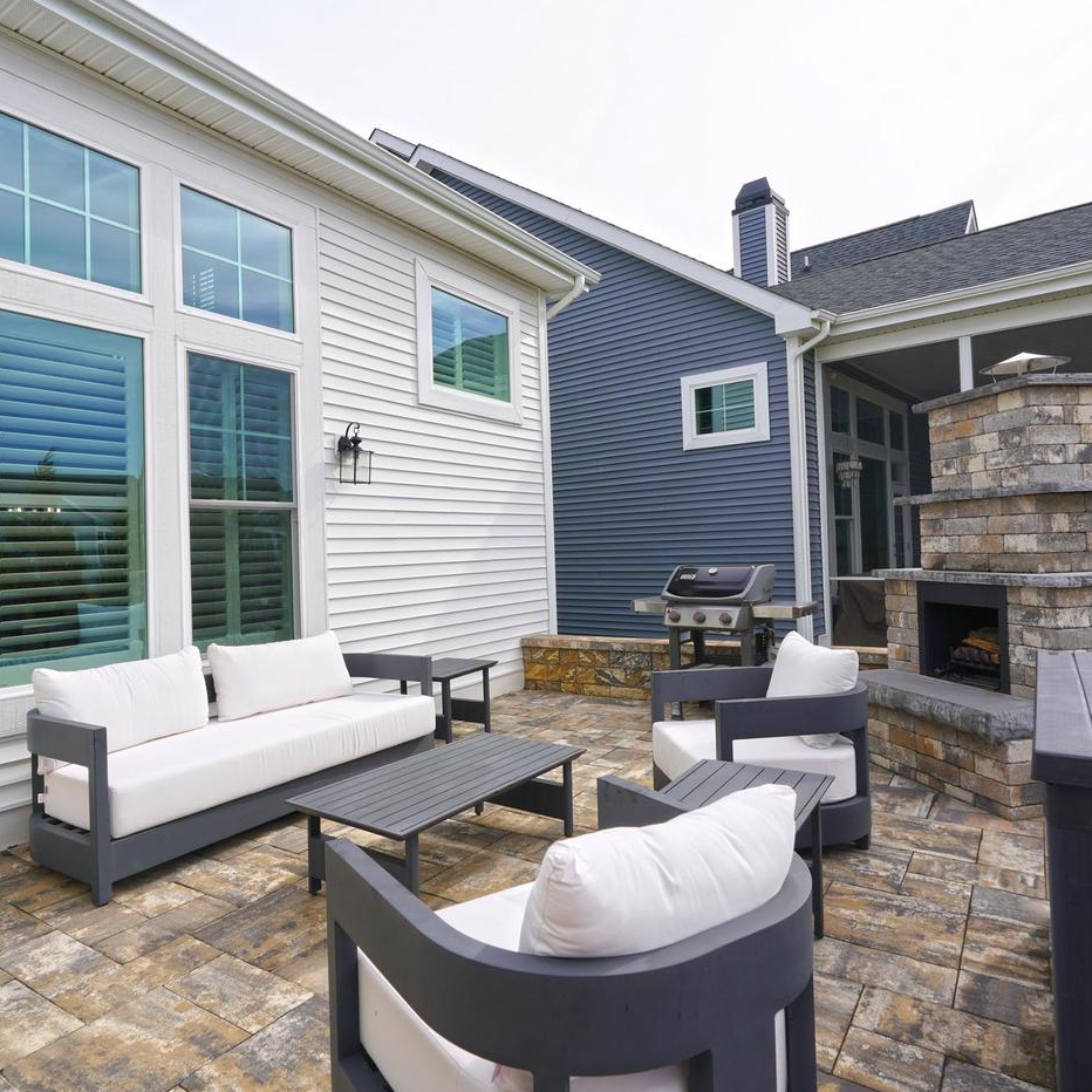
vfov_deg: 72.1
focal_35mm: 21
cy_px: 534
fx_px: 749
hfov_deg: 72.1
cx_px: 512
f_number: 9
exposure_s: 1/125
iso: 100
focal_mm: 16
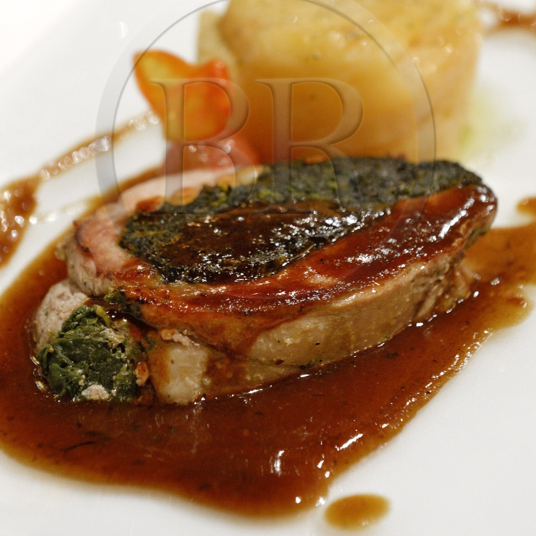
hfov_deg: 17.7
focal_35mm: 98
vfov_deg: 17.7
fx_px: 1717
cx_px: 264
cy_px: 147
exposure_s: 1/30
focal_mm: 70
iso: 3200
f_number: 5.6
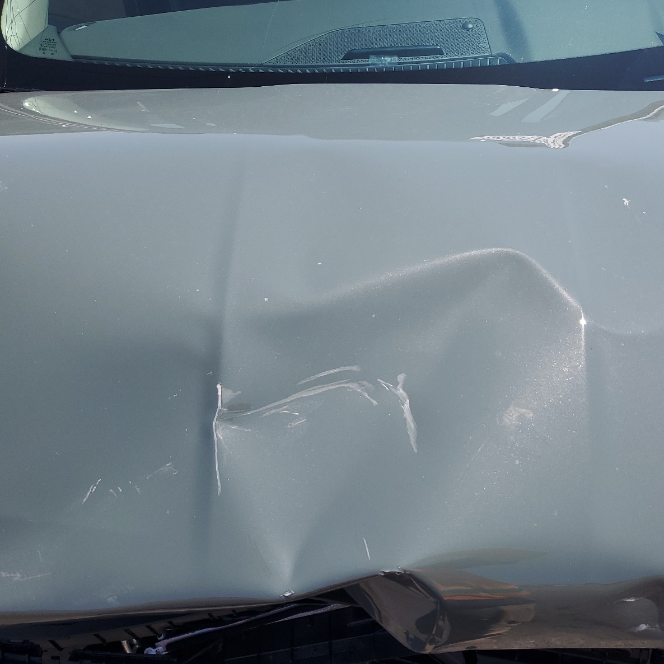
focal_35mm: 31
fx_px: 673
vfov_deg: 52.5
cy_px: 334
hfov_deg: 52.0
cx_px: 410
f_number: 1.5
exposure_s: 1/2500
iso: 50
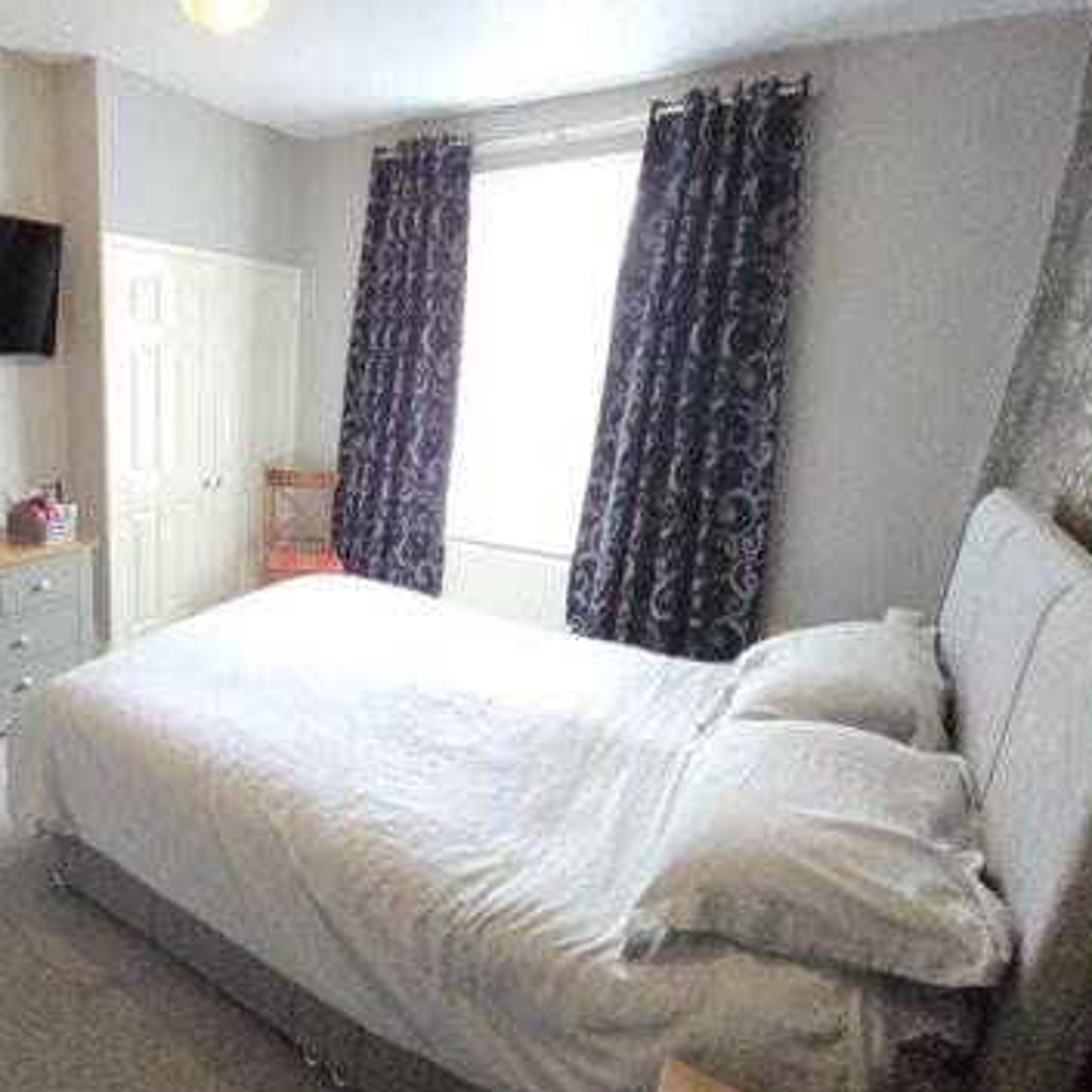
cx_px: 255
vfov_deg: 77.6
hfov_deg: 71.6
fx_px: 678
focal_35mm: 19
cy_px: 574
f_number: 2.2
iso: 1250
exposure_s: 1/60
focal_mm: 2.2
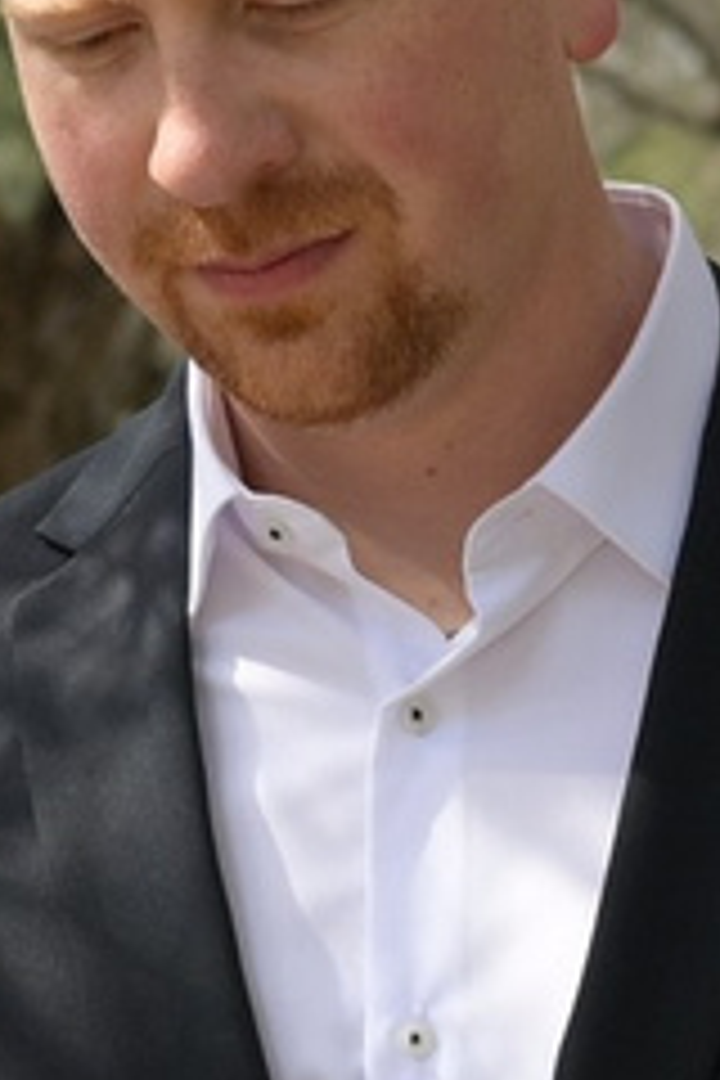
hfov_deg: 4.4
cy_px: 628
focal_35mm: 309
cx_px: 76
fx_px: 9269
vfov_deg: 6.7
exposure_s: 1/250
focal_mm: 29
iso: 125
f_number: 3.5
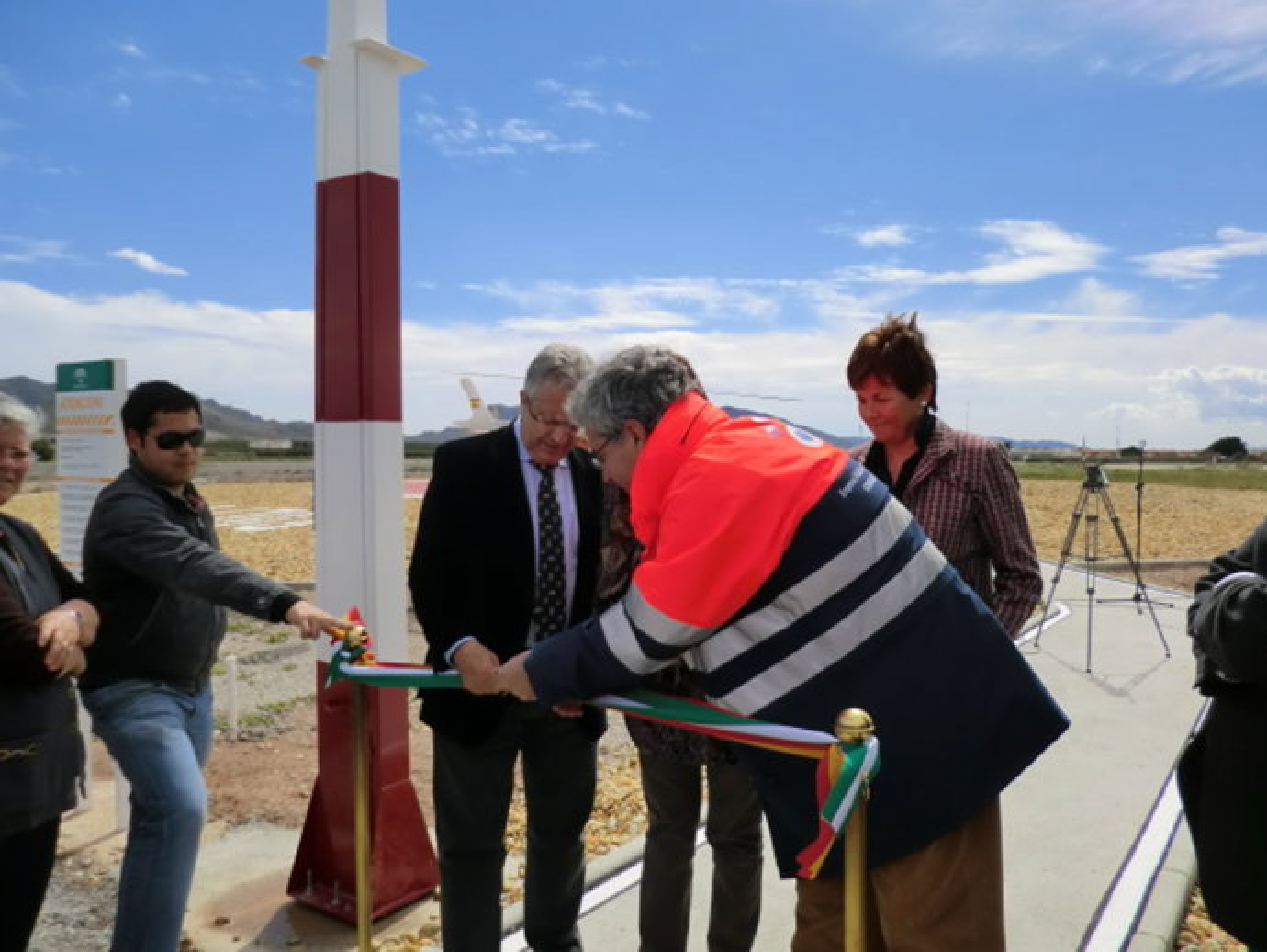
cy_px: 476
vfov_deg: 51.4
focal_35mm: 27
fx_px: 989
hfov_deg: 65.3
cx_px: 634
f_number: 8
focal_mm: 4.9
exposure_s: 1/250
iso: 50
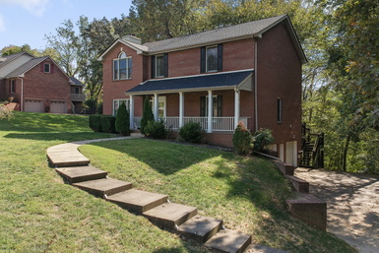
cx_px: 191
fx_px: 284
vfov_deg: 47.9
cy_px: 119
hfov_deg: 67.4
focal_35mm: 27
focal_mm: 4.49
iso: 100
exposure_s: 1/320
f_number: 2.6
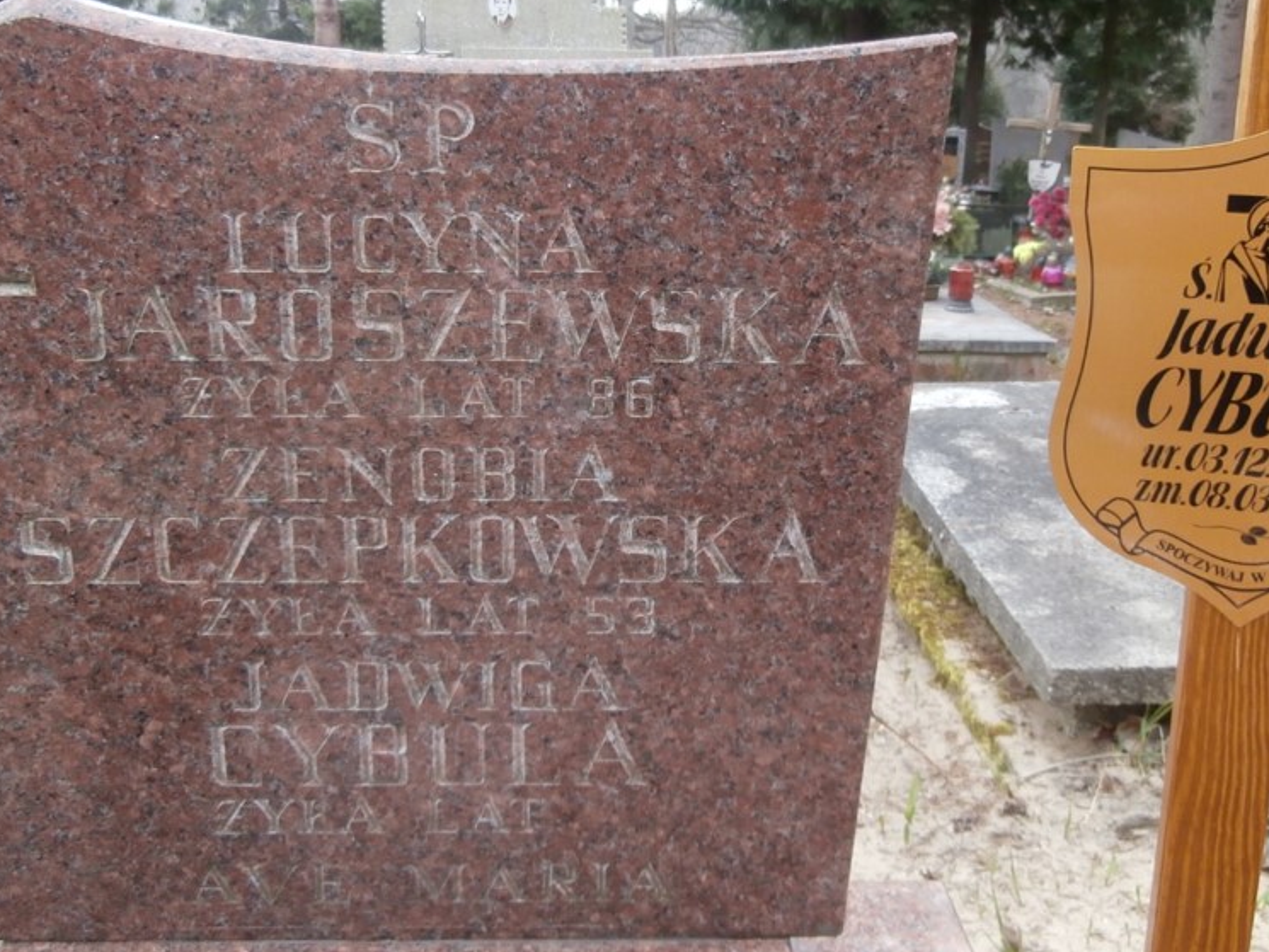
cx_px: 644
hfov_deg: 55.3
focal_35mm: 33
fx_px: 1210
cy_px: 354
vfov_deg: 42.6
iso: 100
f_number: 3
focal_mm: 4.2
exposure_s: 1/160
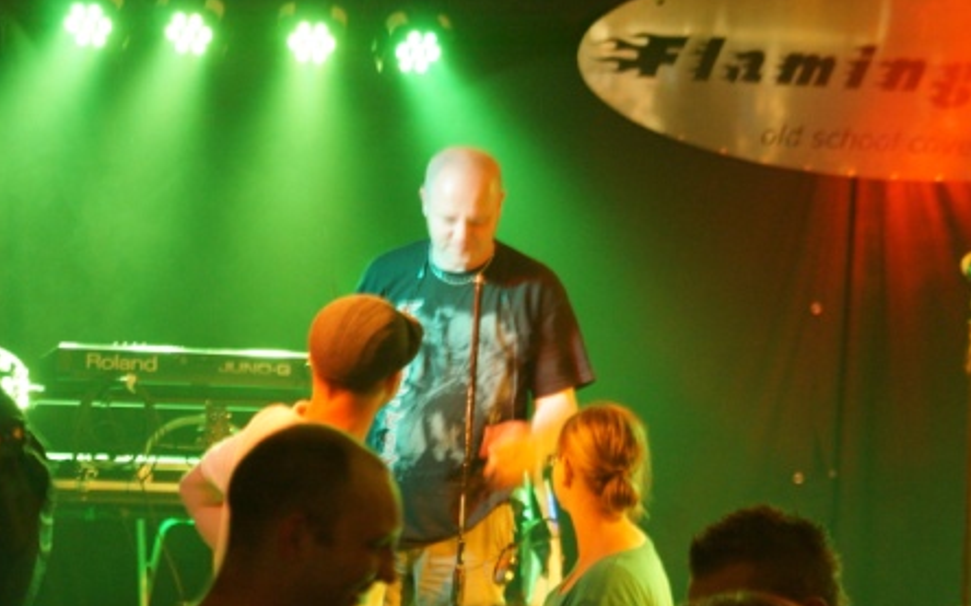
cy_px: 317
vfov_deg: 12.1
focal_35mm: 108
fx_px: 2857
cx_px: 483
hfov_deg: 19.3
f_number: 5
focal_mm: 70
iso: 3200
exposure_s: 1/10
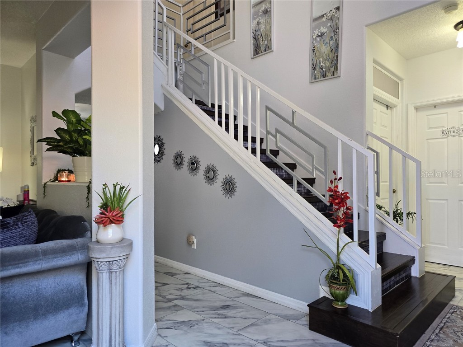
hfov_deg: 73.9
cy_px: 174
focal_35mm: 23
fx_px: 308
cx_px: 232
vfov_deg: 58.9
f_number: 1.7
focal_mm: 6.3
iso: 200
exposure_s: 1/120
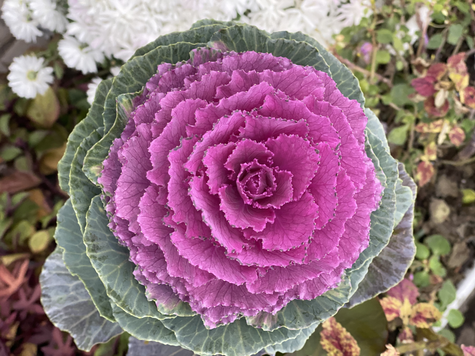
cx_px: 238
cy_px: 178
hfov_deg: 36.8
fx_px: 714
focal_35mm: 52
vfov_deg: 28.0
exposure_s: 1/110
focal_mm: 6
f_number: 2
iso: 250
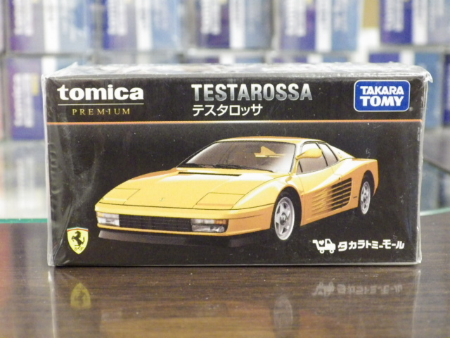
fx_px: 767
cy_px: 169
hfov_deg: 32.7
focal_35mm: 59
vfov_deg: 24.8
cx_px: 225
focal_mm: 10.7
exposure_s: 1/25
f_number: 4
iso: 1600
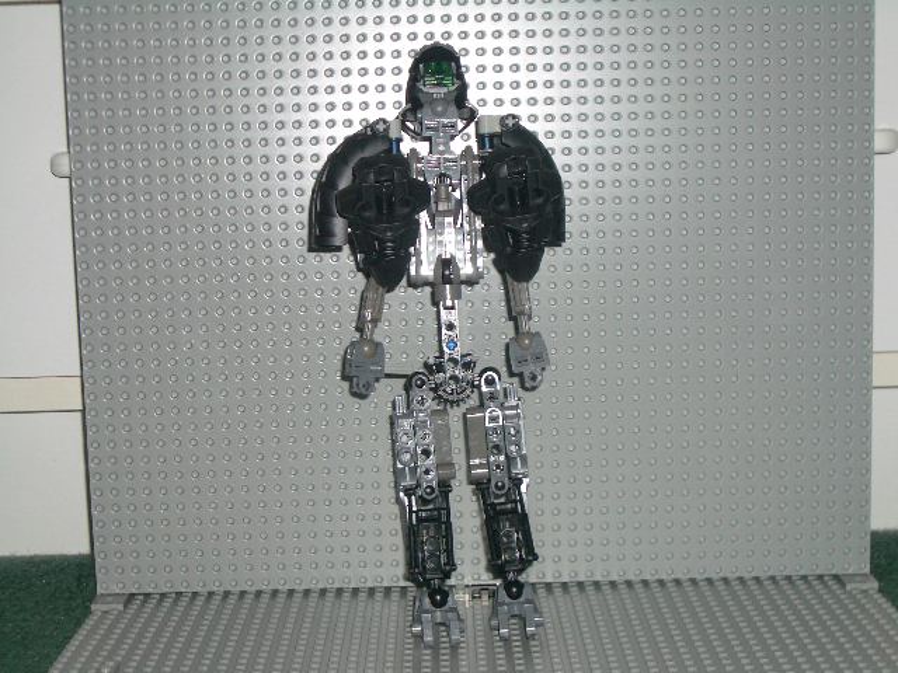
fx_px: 1608
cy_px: 336
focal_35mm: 62
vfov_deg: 23.7
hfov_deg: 31.2
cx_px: 449
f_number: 3.5
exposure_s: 1/60
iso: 100
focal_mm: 10.2
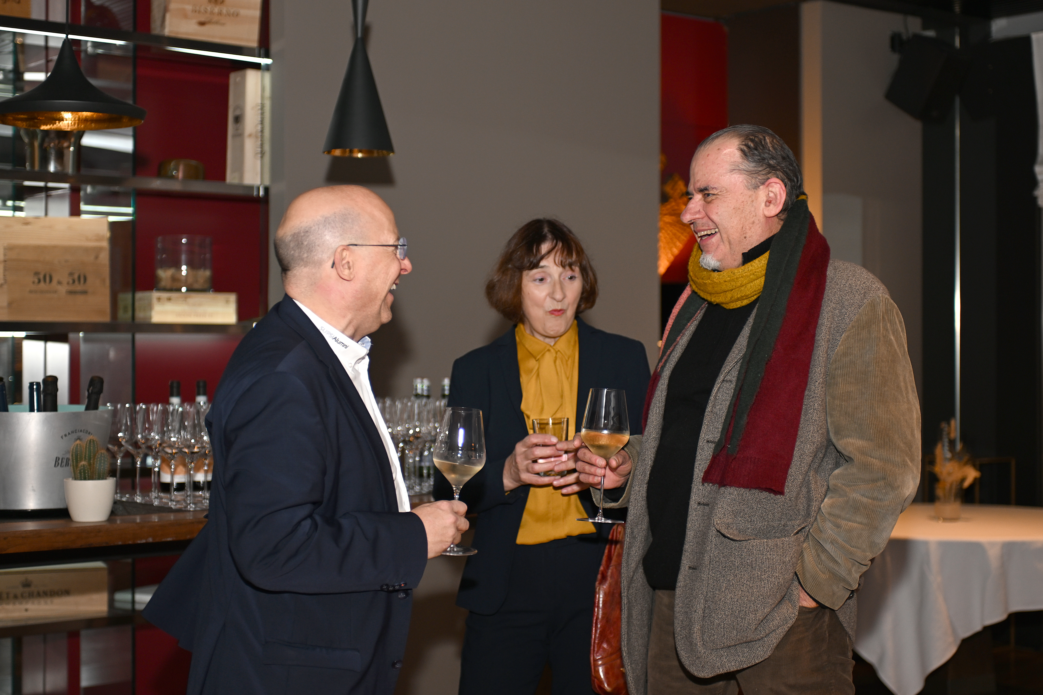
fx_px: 1738
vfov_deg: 22.6
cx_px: 522
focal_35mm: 60
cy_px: 348
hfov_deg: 33.4
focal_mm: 60
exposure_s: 1/100
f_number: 2.8
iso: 500
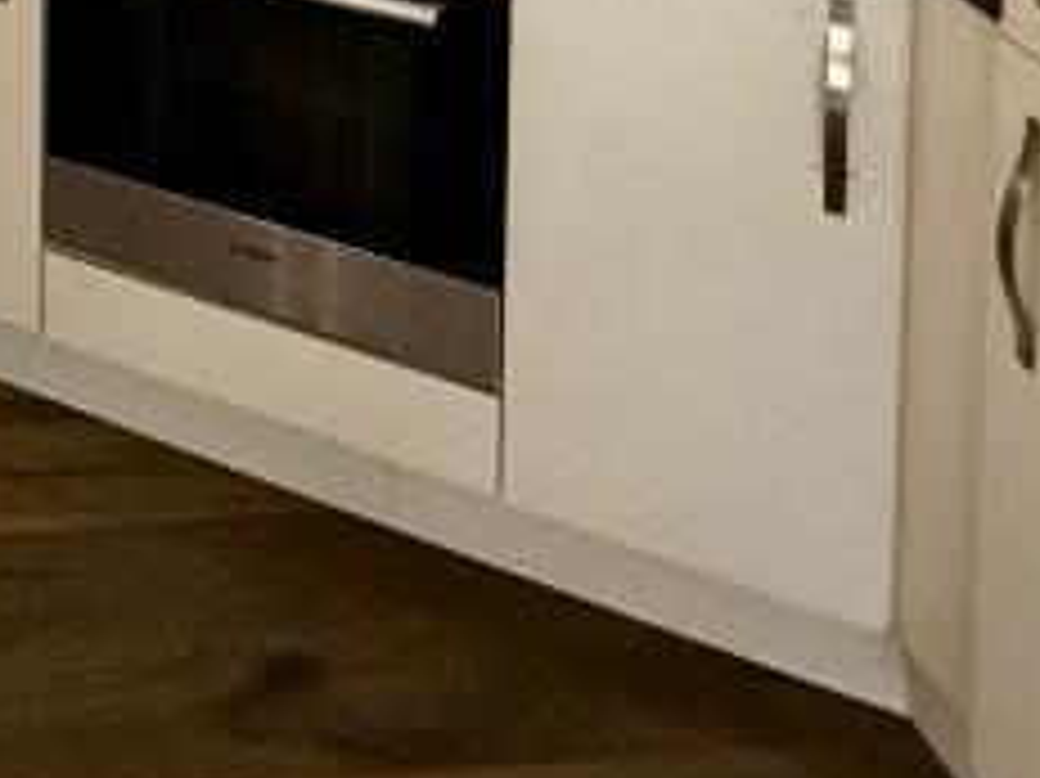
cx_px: 14
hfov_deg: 29.3
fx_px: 1862
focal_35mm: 62
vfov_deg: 18.1
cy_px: -675
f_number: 2.2
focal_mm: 2.22
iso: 320
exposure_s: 1/100
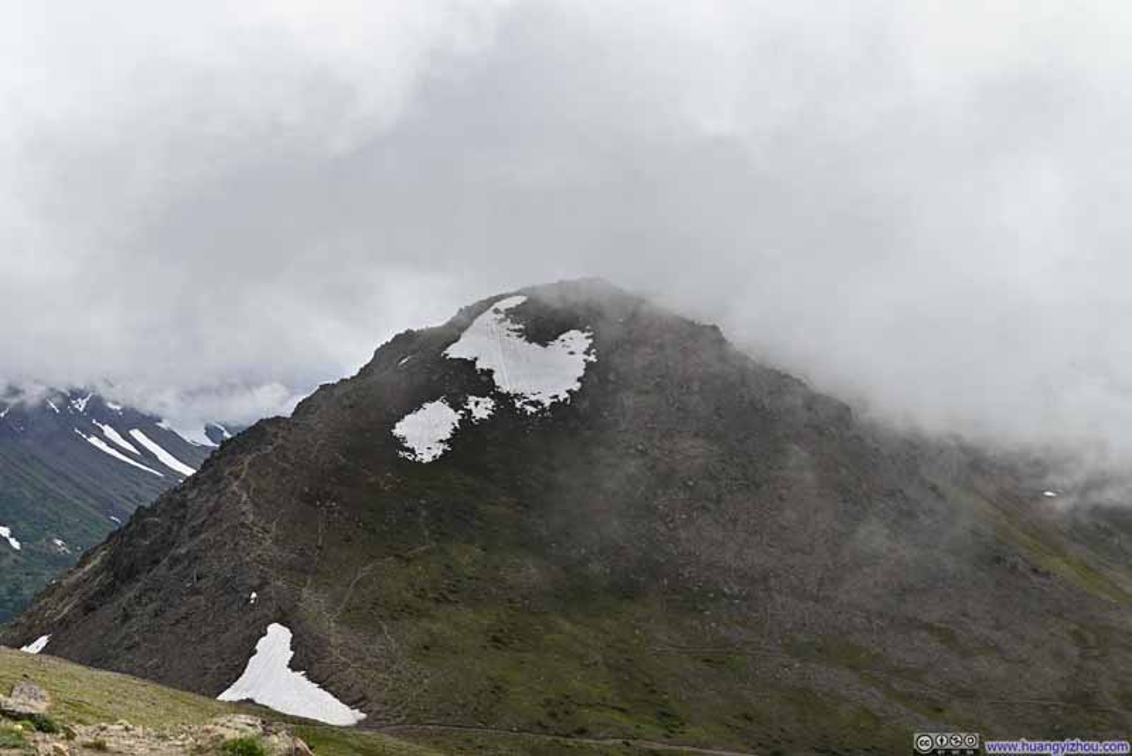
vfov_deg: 29.3
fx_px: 1447
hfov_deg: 42.7
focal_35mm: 46
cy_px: 378
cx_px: 566
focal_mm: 46
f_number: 4.5
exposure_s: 1/1600
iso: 100
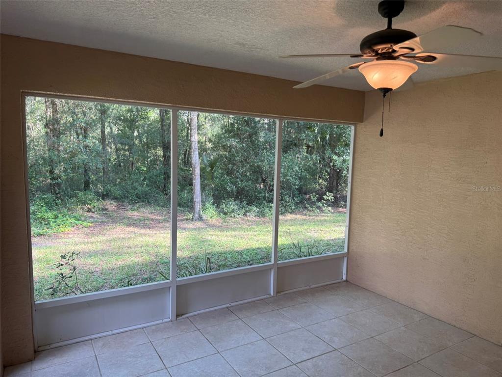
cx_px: 251
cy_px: 188
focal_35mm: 24
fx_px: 348
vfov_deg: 56.8
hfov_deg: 71.6
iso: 80
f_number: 1.78
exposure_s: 1/120
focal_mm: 6.76
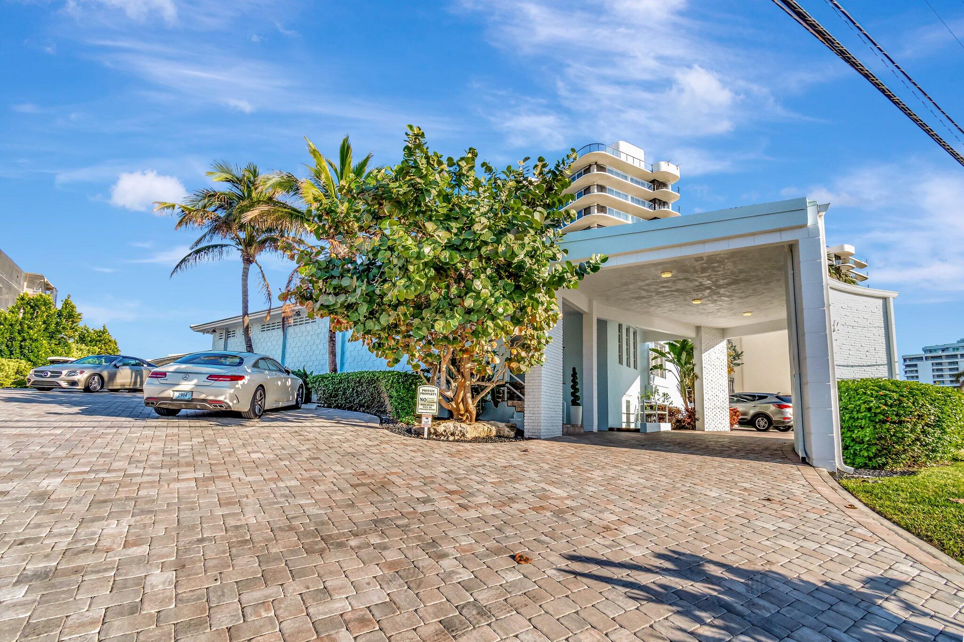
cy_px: 321
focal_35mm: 15
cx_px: 482
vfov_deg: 77.3
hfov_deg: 100.4
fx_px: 402
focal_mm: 10
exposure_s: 1/4000
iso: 1000
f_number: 8
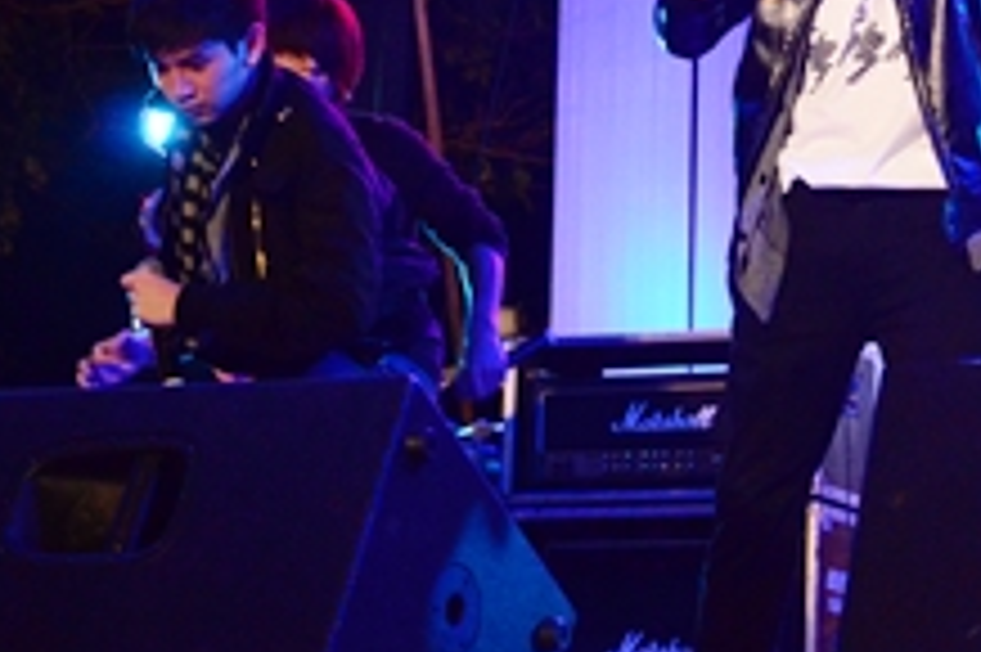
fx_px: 3077
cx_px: 1066
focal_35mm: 113
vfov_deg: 12.1
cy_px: 146
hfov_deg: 17.5
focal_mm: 30
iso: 4000
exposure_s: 1/200
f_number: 6.3
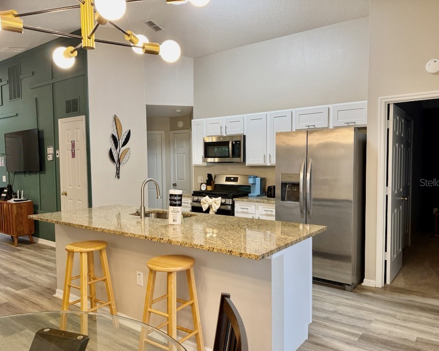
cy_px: 182
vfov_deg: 54.9
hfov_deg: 66.0
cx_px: 221
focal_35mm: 26
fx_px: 338
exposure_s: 1/60
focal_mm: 6.76
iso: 125
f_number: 1.78
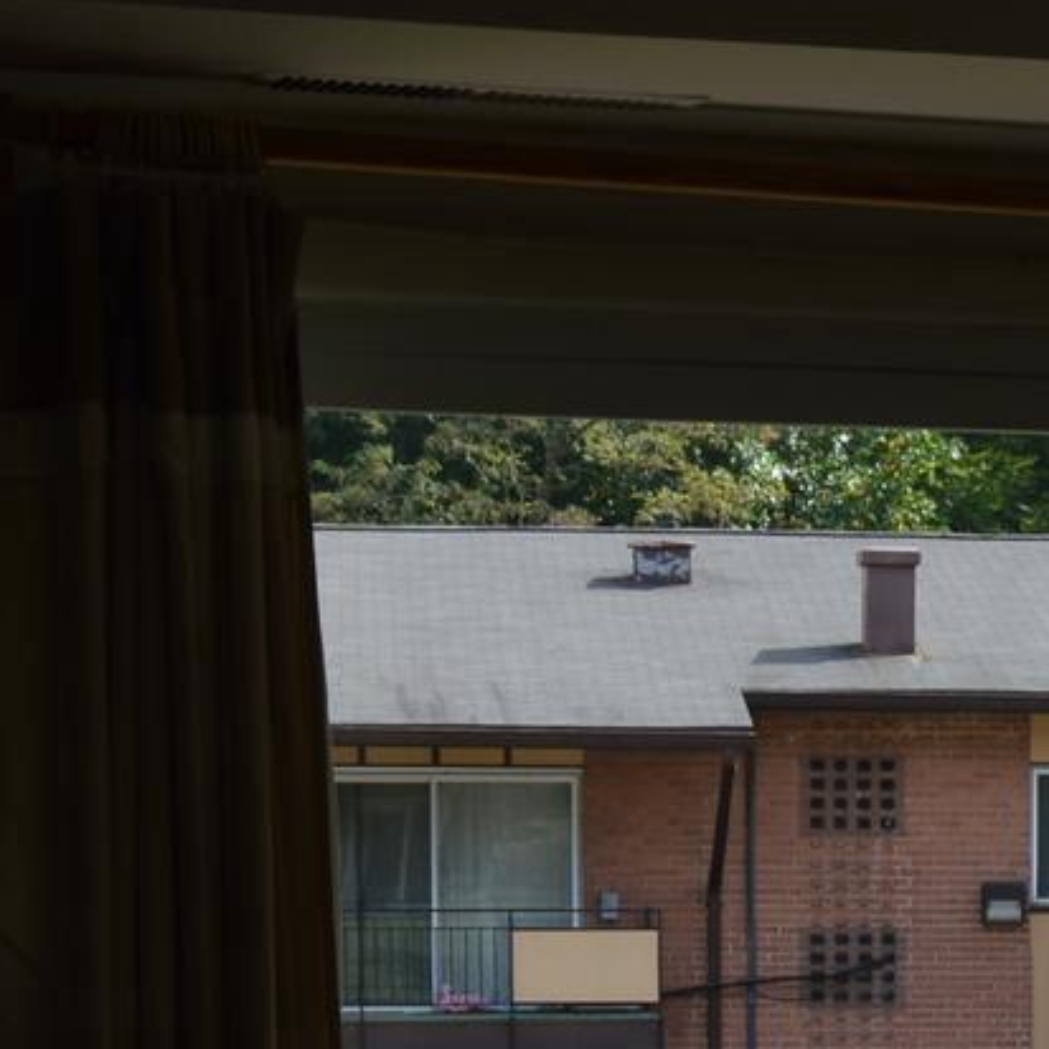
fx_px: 4766
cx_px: 1359
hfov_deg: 12.2
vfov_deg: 12.1
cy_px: 1497
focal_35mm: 139
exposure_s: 1/125
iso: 110
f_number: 5.6
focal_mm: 22
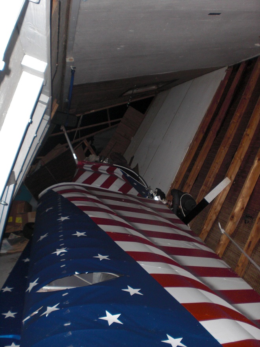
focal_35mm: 38
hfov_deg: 37.7
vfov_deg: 49.0
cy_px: 174
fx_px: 381
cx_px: 130
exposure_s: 1/60
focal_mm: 6.3
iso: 200
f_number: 3.1
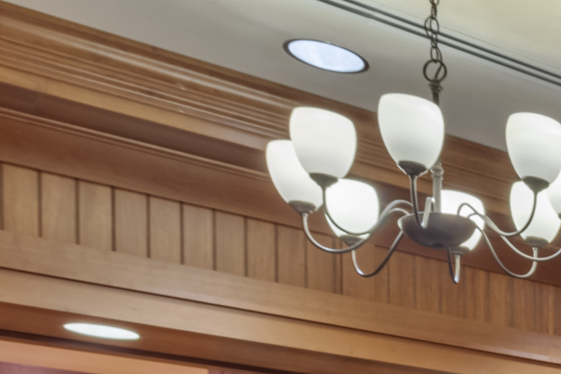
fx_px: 1122
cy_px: 692
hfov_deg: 18.6
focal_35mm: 72
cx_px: 1112
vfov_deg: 15.8
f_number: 11
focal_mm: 15
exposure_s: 1/13
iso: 400
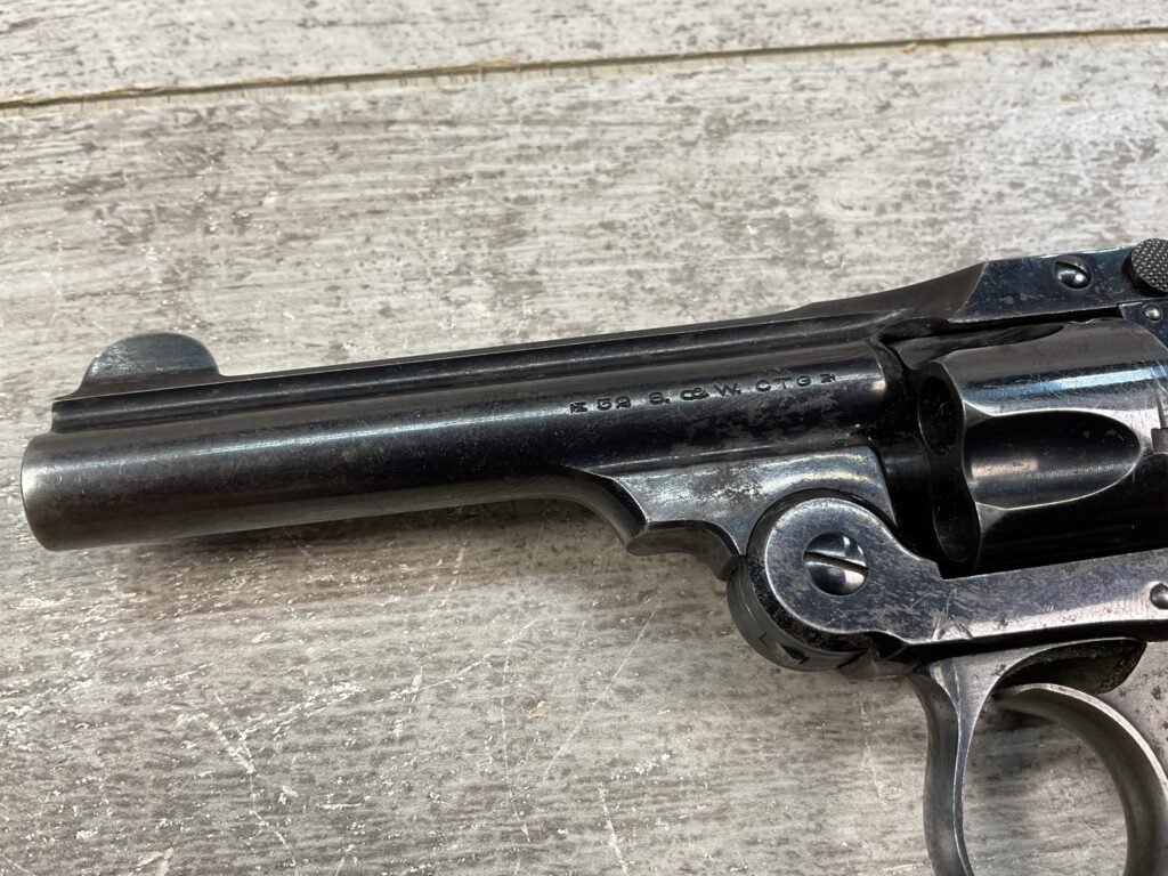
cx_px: 584
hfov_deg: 61.7
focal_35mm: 29
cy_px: 438
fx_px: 979
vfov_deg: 48.2
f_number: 1.8
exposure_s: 1/123
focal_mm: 3
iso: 16
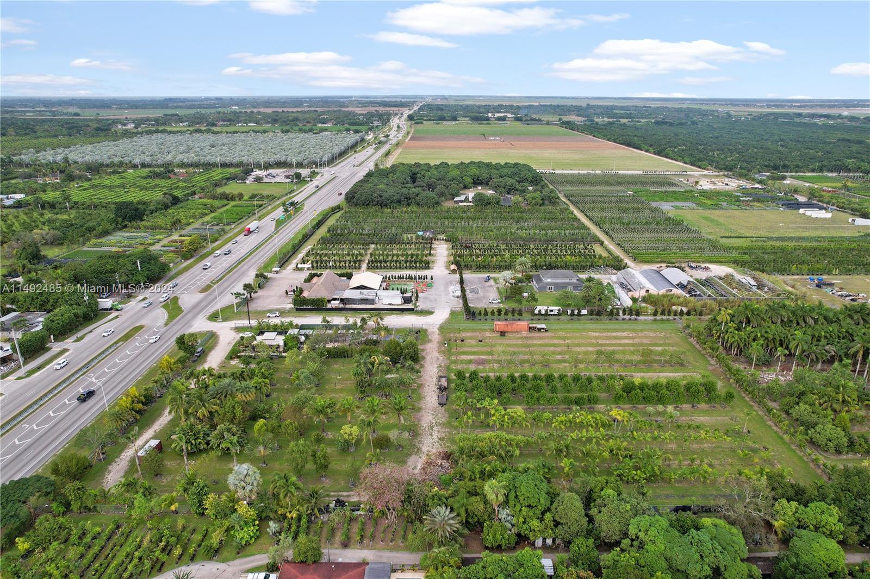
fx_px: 532
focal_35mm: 22
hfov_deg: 78.6
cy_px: 290
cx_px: 435
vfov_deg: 57.2
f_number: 2.8
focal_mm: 8.38
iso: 100
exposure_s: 1/730
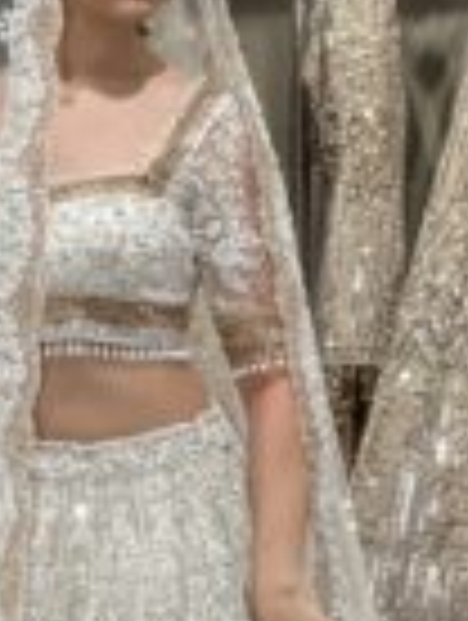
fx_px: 6236
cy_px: 652
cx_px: 86
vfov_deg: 5.7
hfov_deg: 4.3
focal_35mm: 347
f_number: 2.8
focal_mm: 15.66
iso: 125
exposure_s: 1/100
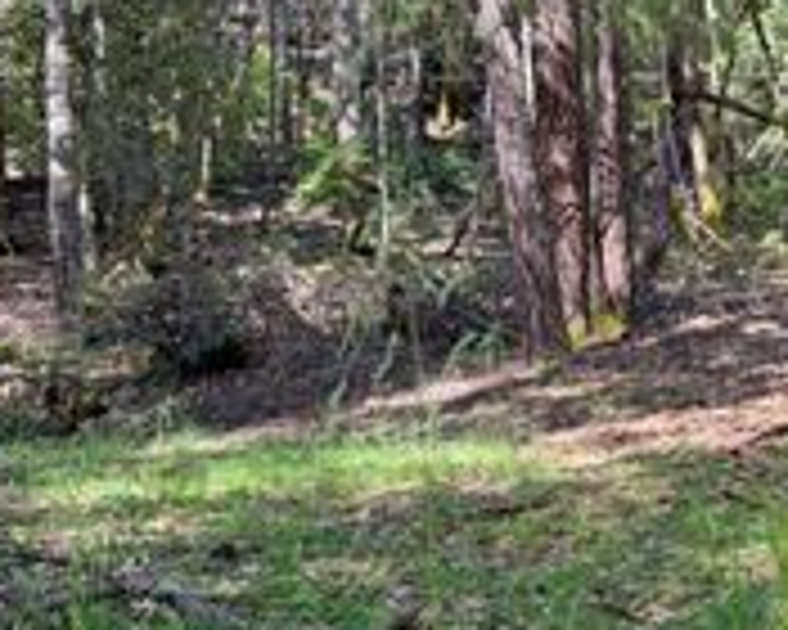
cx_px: 847
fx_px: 1563
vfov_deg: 22.8
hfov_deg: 26.3
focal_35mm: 67
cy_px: 367
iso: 80
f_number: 1.78
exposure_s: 1/121
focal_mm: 6.76
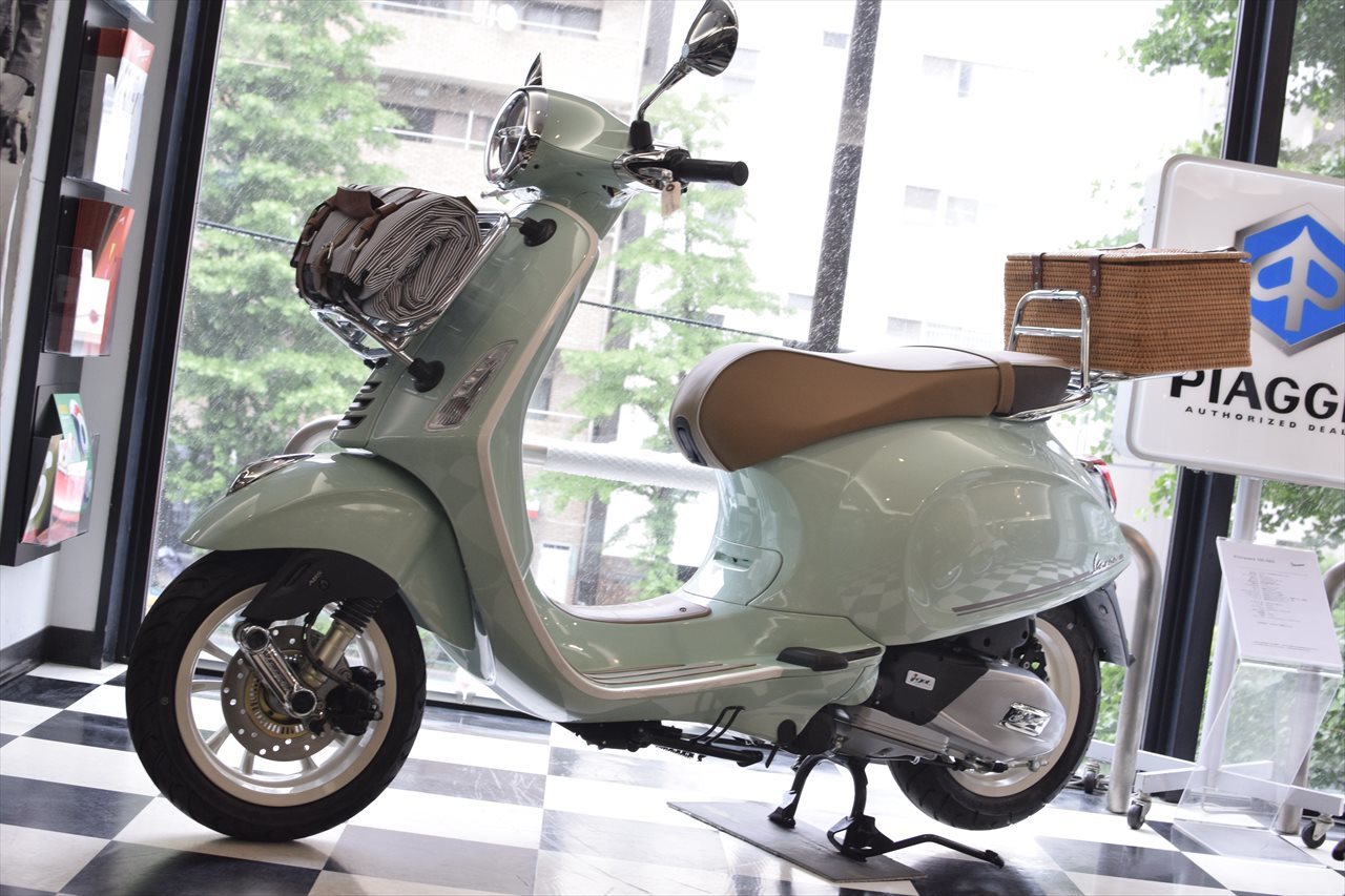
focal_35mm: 52
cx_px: 672
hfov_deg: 37.9
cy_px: 448
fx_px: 1961
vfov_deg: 25.7
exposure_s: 1/100
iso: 1000
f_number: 5.6
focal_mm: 35
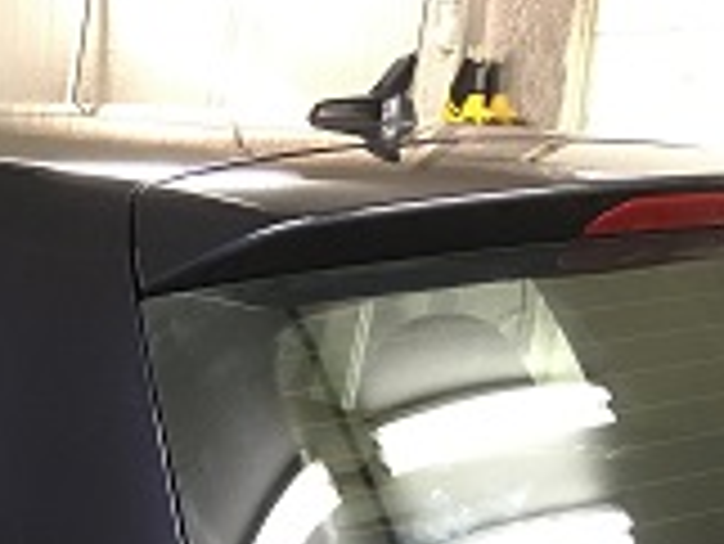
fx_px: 1737
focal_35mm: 83
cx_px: -166
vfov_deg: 16.7
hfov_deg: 21.7
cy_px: 735
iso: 125
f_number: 2.2
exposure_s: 1/30
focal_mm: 4.15
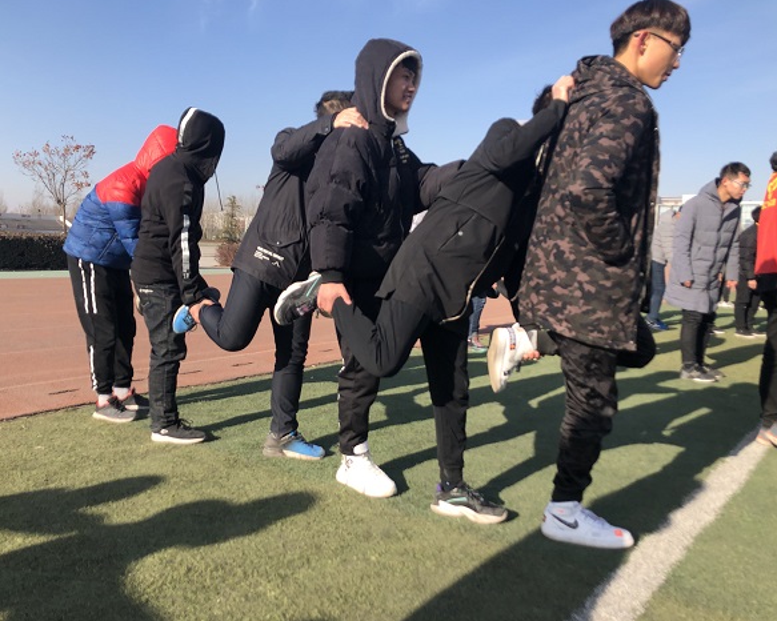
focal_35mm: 30
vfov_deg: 48.5
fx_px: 690
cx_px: 373
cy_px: 310
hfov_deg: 58.8
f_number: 1.8
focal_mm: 3.99
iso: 20
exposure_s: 1/1000
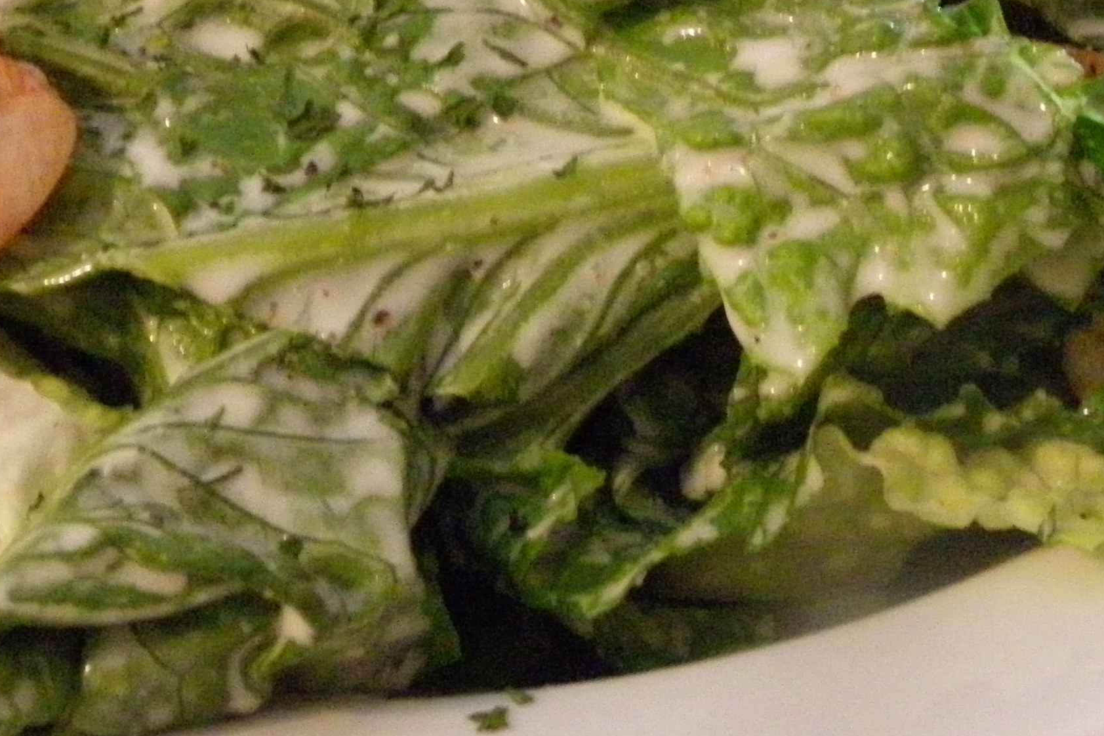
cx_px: 392
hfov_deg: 15.6
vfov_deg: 10.3
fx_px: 4017
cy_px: -91
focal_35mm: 131
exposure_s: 1/15
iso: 800
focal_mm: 9.3
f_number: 3.5
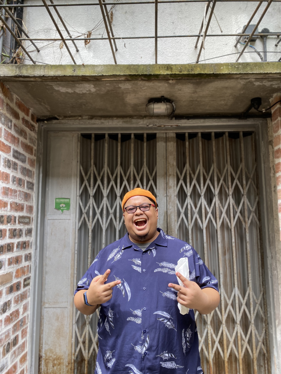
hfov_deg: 53.1
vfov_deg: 67.3
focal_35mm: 26
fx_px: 281
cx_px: 140
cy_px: 187
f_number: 1.8
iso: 32
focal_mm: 4.25
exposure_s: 1/220
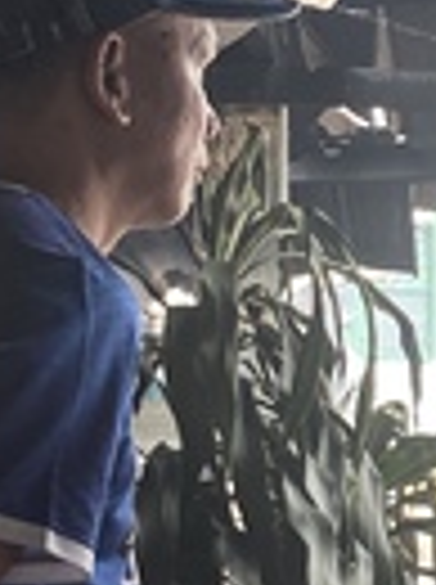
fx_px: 2881
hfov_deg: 8.5
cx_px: 589
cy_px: 304
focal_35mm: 171
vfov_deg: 11.6
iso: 40
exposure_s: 1/121
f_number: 1.8
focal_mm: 4.25
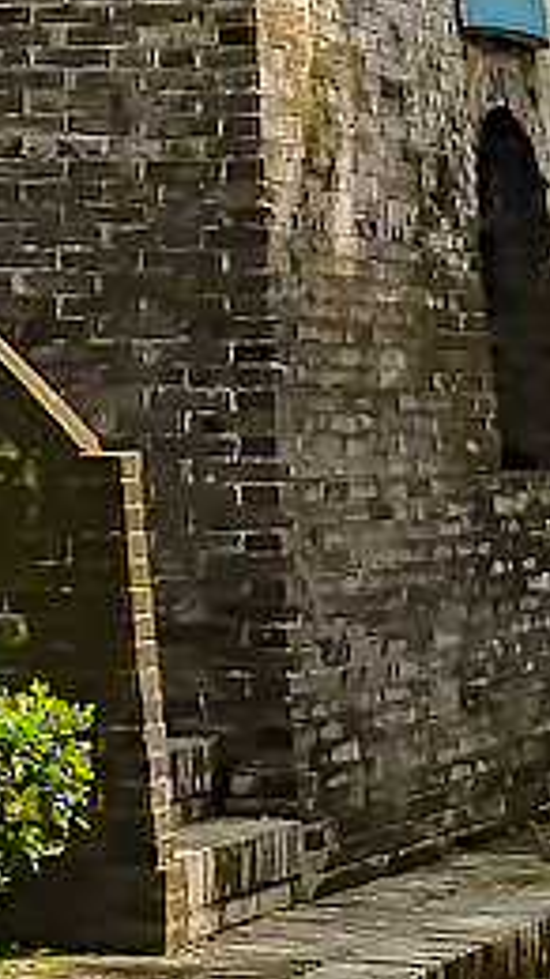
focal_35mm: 133
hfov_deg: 9.1
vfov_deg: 14.2
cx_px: 217
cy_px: -791
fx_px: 3453
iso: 100
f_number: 9
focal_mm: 22
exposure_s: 1/200
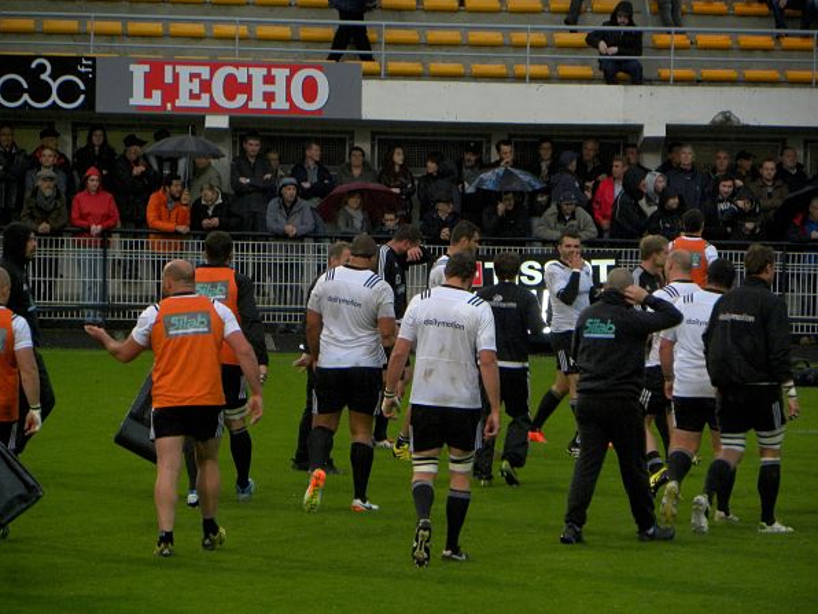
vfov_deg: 4.4
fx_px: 8011
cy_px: 308
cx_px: 410
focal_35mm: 339
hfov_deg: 5.8
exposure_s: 1/140
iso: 288
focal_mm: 59.9
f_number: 5
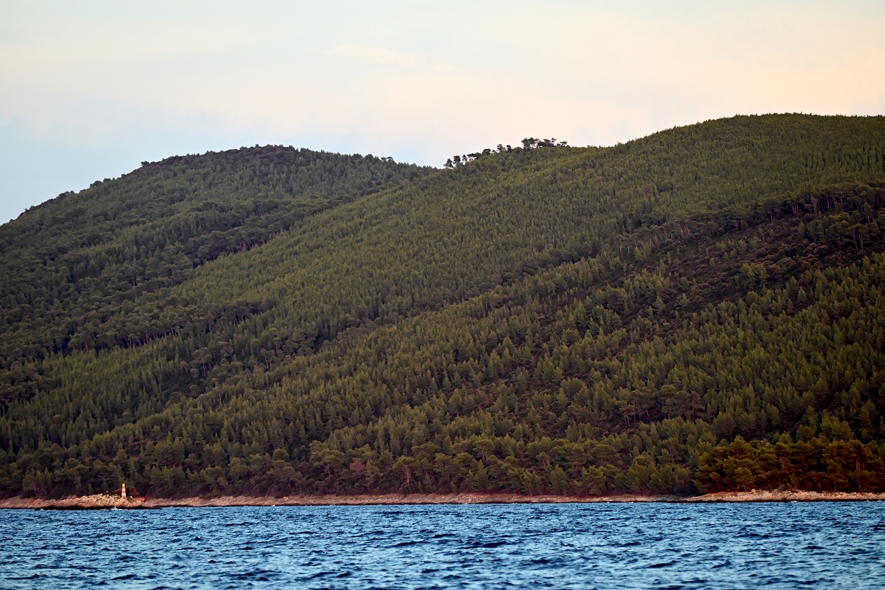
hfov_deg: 10.5
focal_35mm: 195
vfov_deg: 7.0
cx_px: 442
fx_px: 4794
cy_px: 295
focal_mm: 195
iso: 1400
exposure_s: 1/500
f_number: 5.3
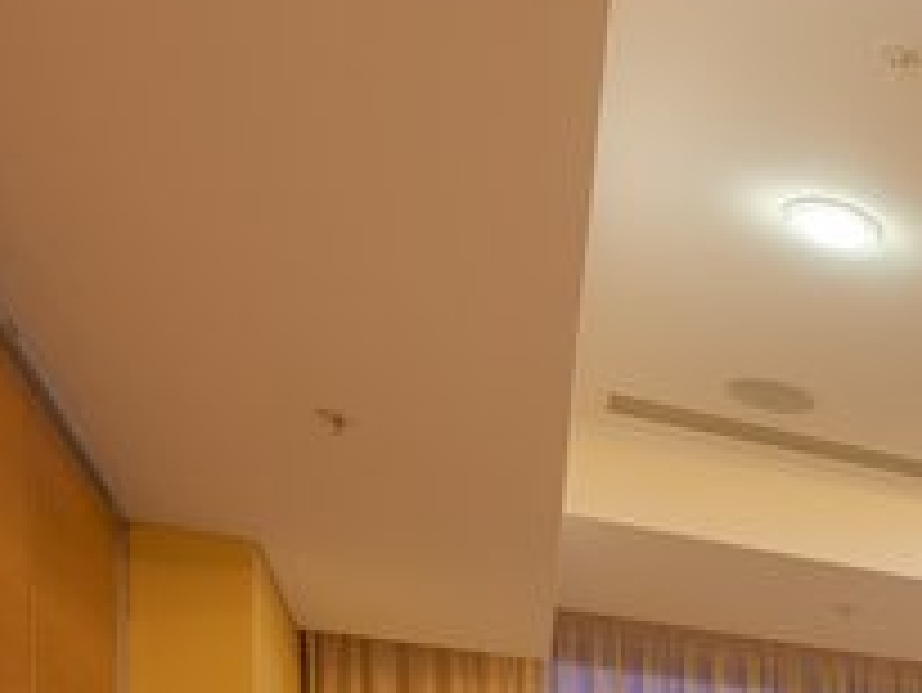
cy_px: 1136
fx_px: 1599
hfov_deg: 21.5
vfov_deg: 19.9
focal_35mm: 60
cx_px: 1642
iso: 100
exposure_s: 1/15
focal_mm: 16
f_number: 9
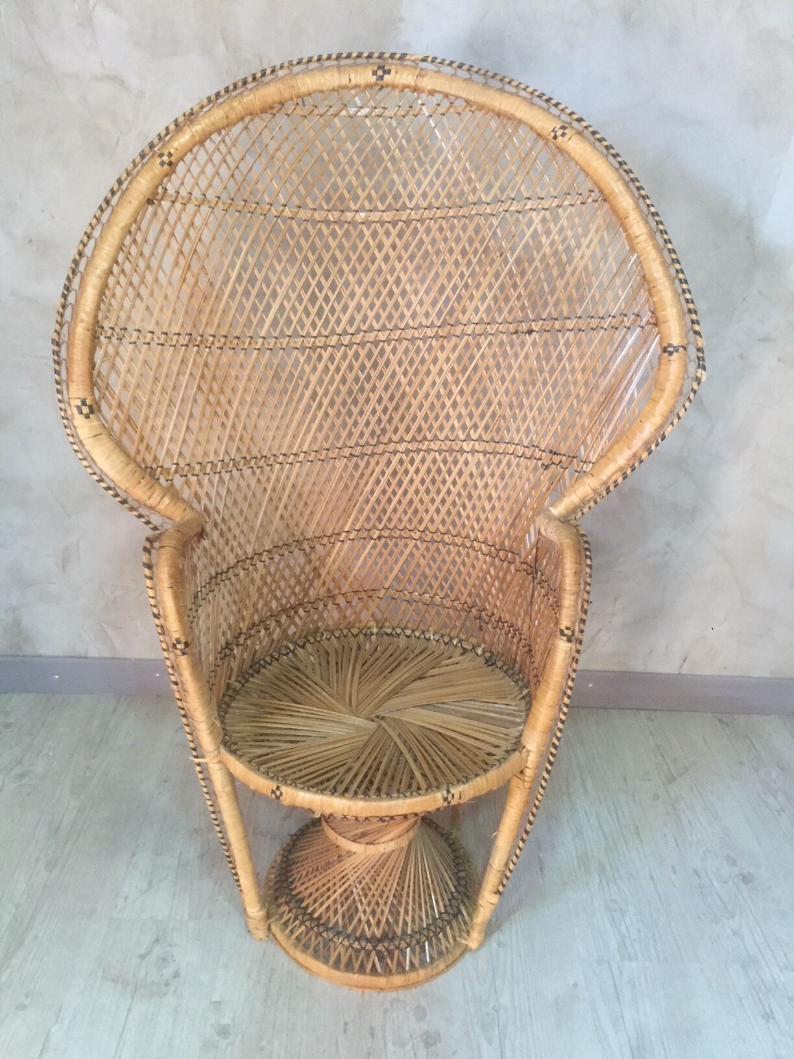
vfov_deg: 61.7
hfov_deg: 48.2
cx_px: 397
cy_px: 530
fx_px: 887
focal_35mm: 29
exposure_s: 1/17
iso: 250
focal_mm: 4.15
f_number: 2.2
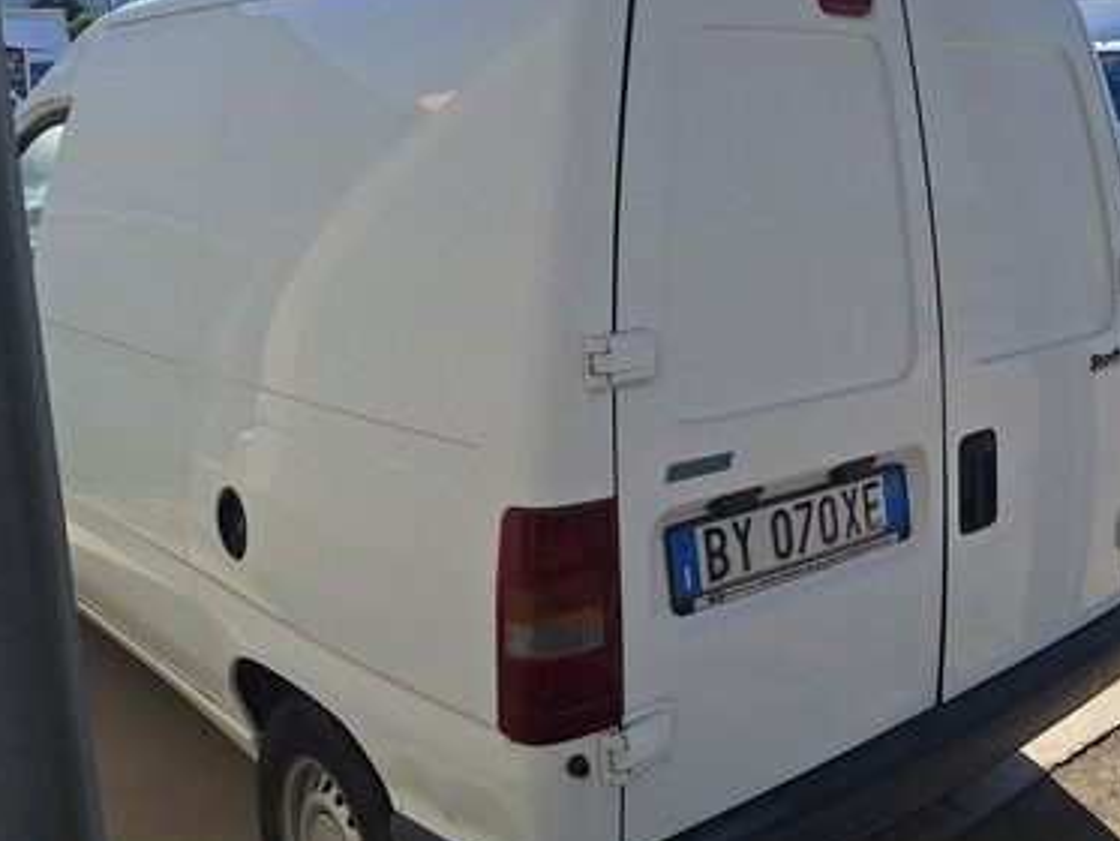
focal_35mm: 37
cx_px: 739
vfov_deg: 38.6
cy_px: 357
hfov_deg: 49.3
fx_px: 1198
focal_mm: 5.54
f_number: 1.8
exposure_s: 1/3322
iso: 40
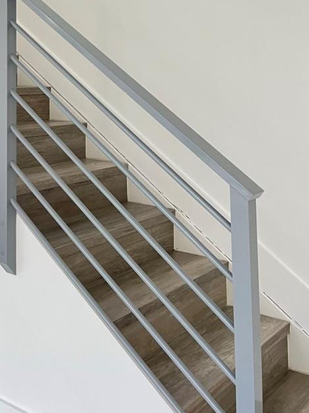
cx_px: 32
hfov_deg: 28.0
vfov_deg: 35.7
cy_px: 34
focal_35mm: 50
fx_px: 595
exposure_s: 1/60
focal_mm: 5.7
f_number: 1.5
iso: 200
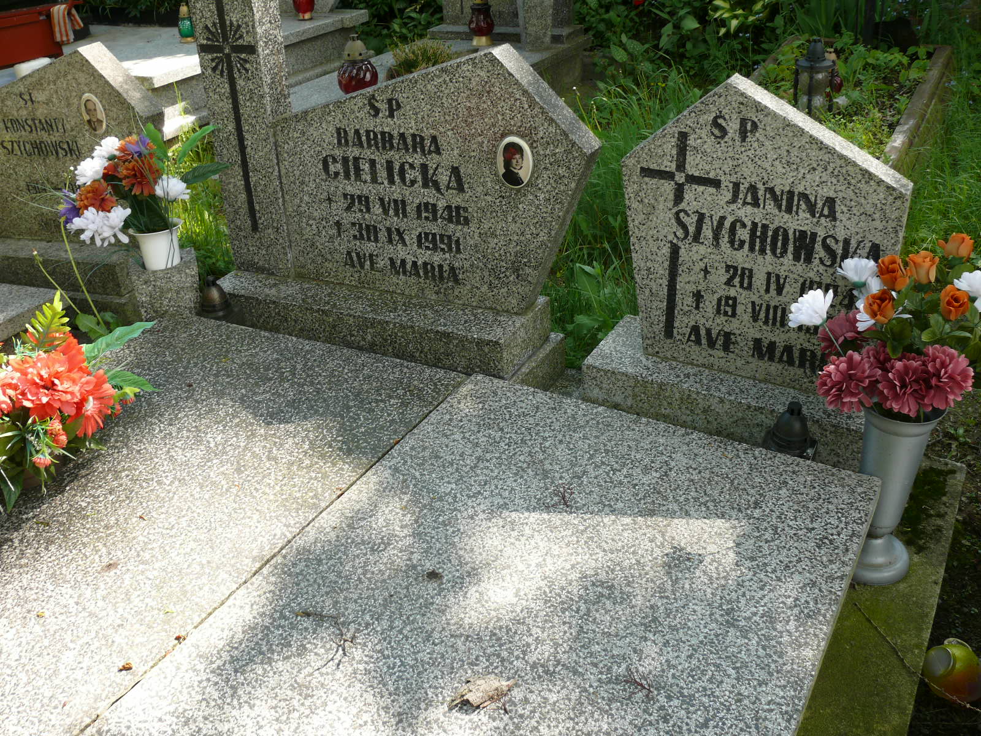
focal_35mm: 35
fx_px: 992
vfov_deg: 40.7
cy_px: 368
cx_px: 490
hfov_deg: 52.6
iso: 100
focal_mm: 7.4
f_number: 4
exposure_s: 1/125
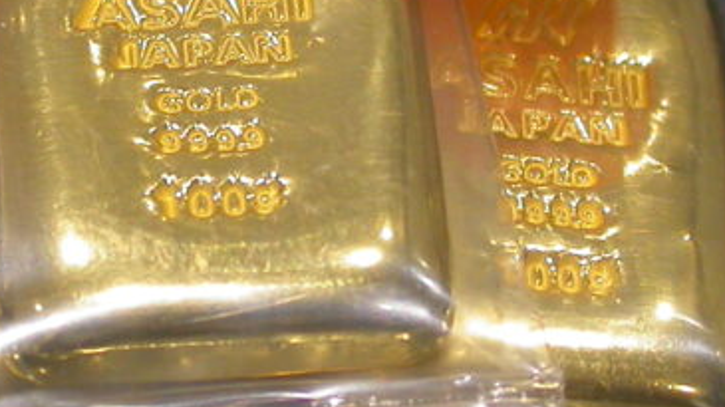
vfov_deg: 6.0
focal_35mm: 202
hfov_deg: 10.7
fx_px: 3882
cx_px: 195
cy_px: 129
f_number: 3.2
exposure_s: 1/49.5
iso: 100
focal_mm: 13.8
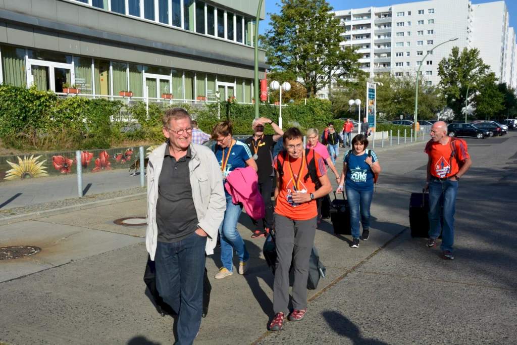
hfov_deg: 53.1
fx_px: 517
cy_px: 172
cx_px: 258
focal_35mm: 36
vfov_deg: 36.9
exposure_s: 1/320
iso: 200
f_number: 10
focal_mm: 24
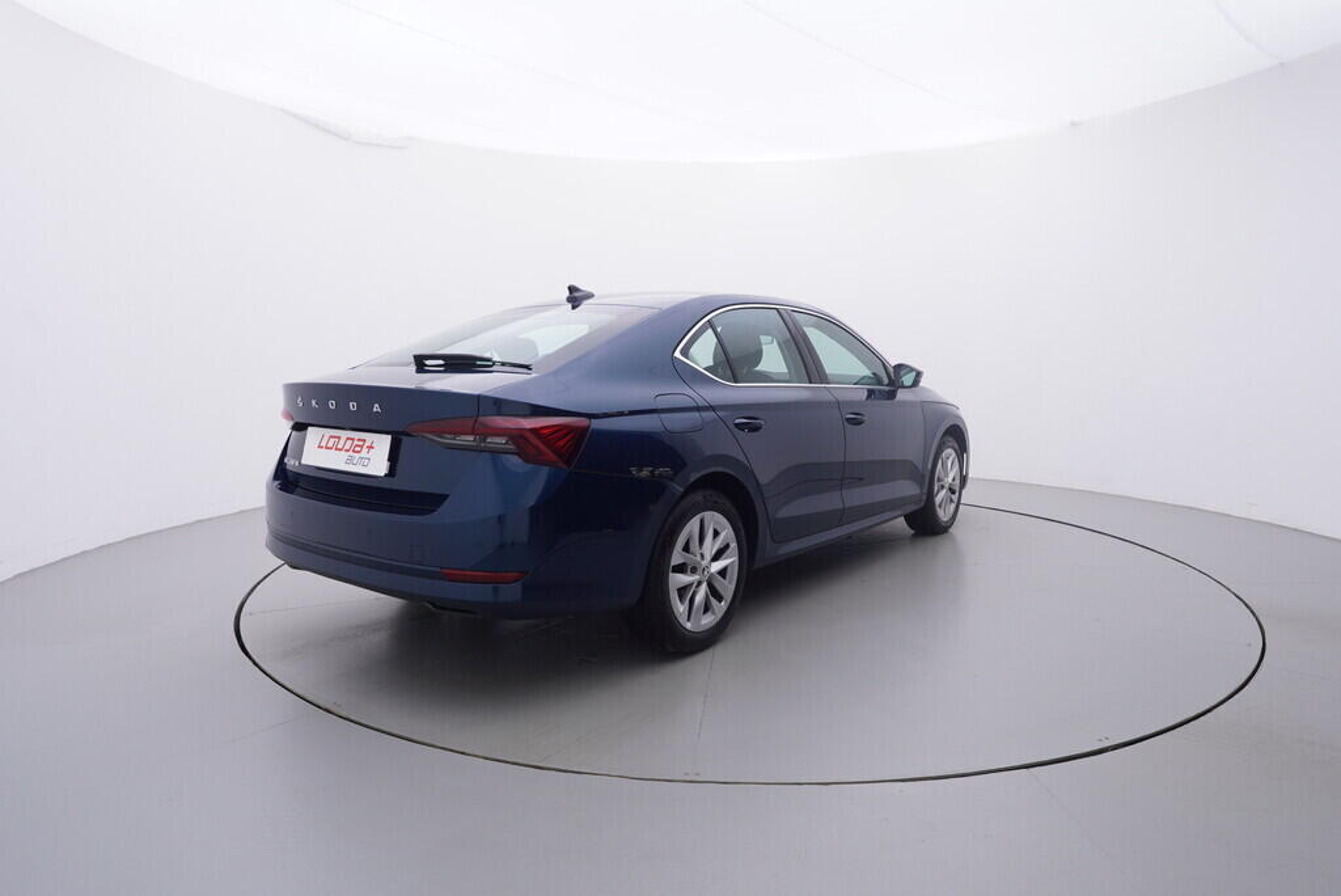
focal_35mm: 22
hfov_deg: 77.3
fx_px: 839
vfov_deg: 56.2
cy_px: 448
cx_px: 670
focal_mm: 15
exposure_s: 1/80
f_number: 5
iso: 200
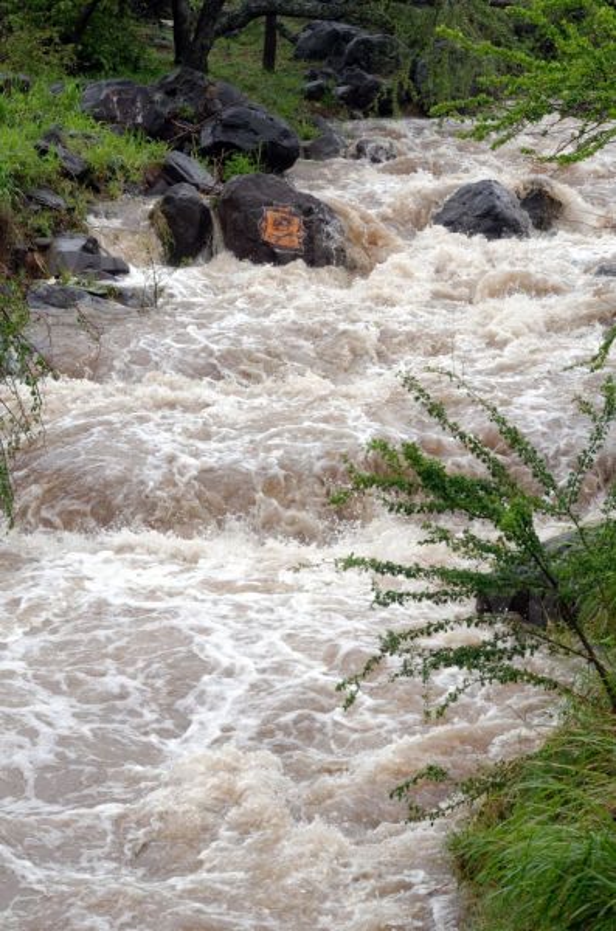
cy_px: 466
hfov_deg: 13.0
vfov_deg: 19.5
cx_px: 308
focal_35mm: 105
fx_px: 2709
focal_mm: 70
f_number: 11
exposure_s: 1/500
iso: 1000
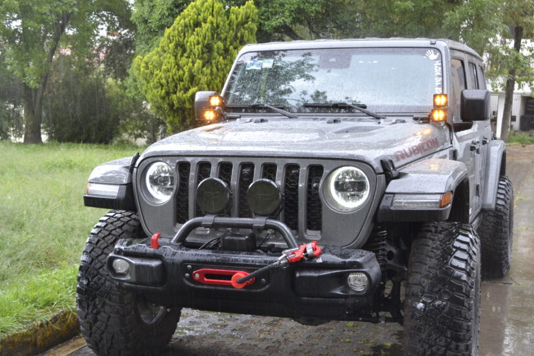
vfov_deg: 26.0
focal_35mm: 52
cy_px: 207
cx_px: 311
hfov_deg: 38.1
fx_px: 772
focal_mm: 28
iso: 720
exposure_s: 1/60
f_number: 4.5
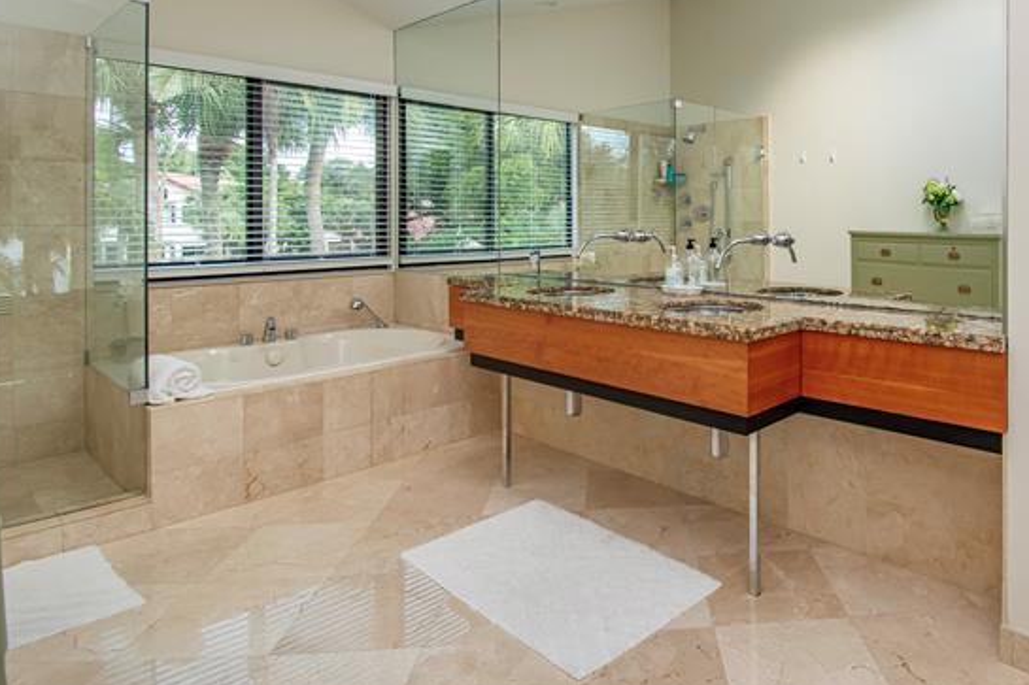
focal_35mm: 22
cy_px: 216
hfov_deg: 76.1
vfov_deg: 55.7
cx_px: 685
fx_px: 629
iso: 640
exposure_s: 1/125
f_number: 5.6
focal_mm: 10
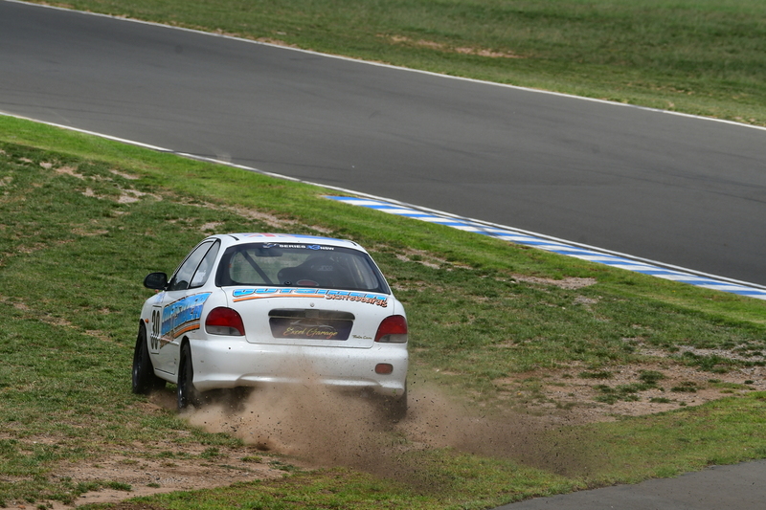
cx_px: 383
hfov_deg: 4.3
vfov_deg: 2.9
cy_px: 255
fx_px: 10211
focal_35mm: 480
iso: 200
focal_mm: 320
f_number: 10
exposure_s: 1/640
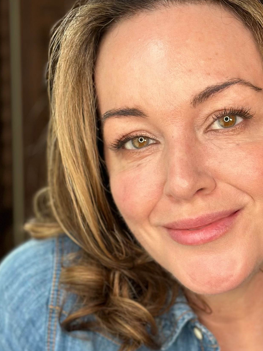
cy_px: 241
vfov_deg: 22.1
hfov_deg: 16.6
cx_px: 219
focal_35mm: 88
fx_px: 891
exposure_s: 1/198
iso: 80
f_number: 1.78
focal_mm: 6.86
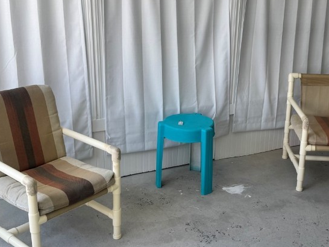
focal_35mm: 45
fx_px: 428
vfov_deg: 32.2
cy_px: 107
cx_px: 213
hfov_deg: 41.6
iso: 80
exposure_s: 1/372
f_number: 1.78
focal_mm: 6.76
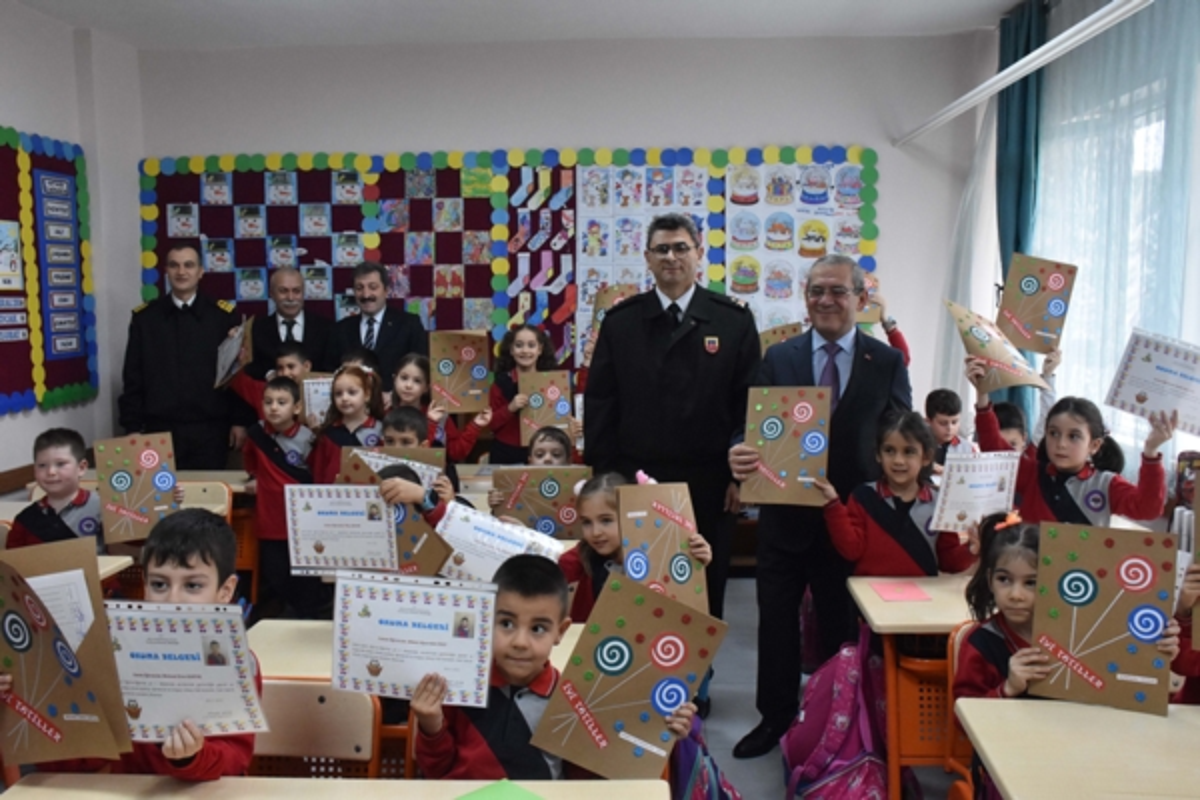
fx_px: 1000
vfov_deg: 43.6
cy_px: 400
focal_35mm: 30
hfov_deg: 61.9
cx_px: 600
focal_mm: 20
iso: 3200
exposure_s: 1/160
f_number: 6.3
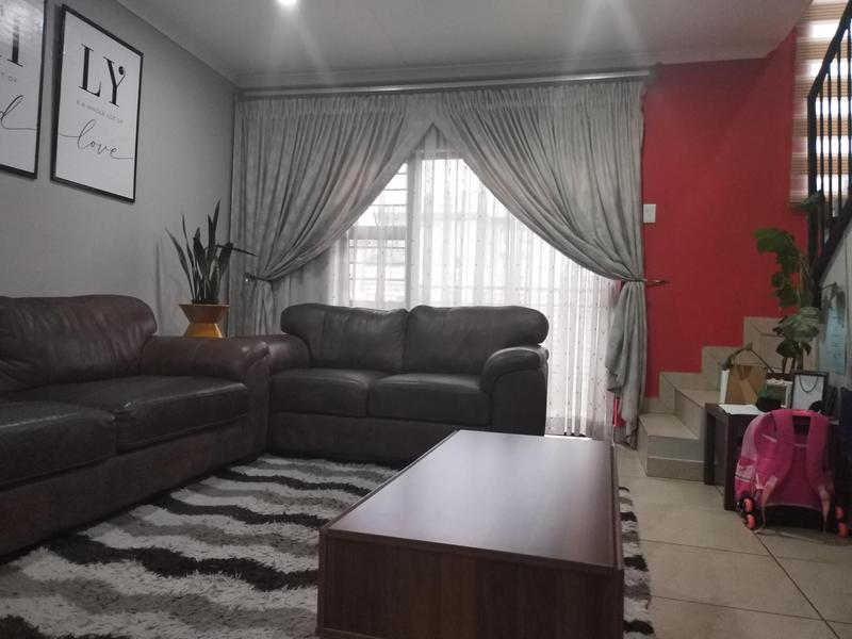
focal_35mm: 26
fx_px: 640
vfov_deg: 53.1
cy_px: 320
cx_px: 426
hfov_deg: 67.3
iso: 1431
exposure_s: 1/33.3
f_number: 1.8
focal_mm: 6.24
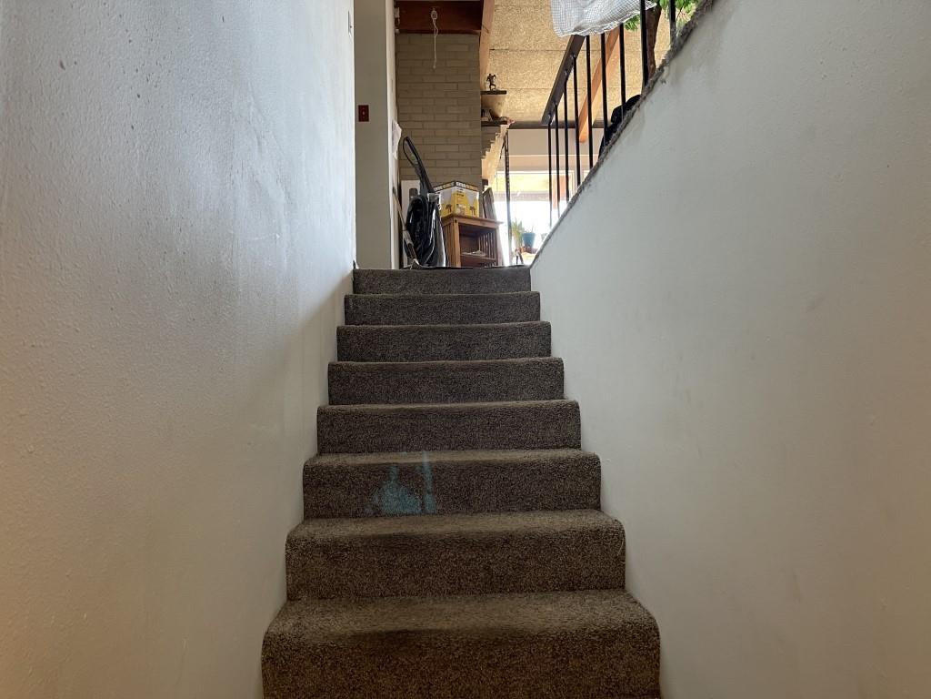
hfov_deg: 67.3
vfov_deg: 53.1
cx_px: 466
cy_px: 350
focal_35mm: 26
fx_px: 699
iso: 80
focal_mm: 5.1
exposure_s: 1/60
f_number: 1.6
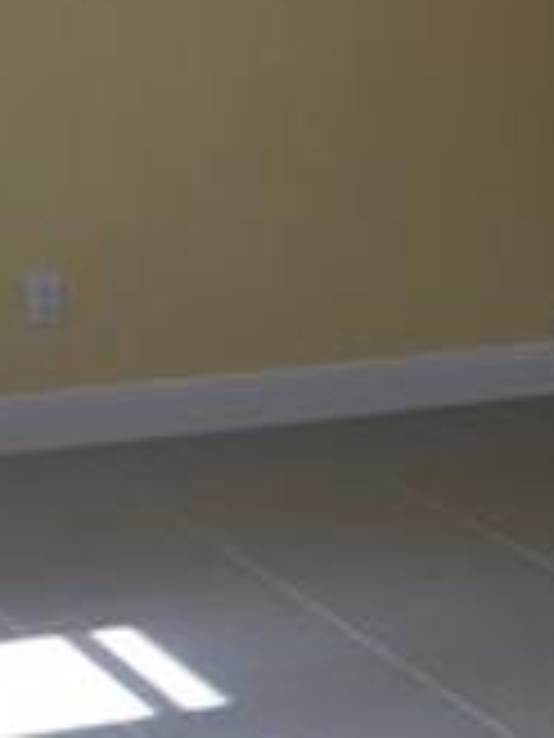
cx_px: 1054
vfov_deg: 14.4
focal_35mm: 136
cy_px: 580
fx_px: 2902
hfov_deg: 10.2
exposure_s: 1/120
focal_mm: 4.15
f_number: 2.2
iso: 40
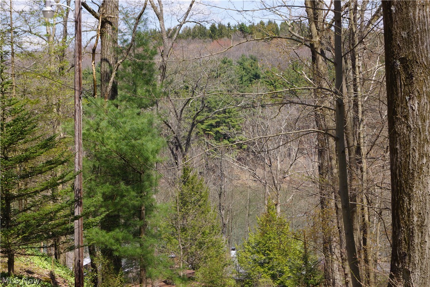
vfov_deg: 16.6
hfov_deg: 24.6
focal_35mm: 82
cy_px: 144
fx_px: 985
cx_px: 215
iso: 100
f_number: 10
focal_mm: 55
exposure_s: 1/125
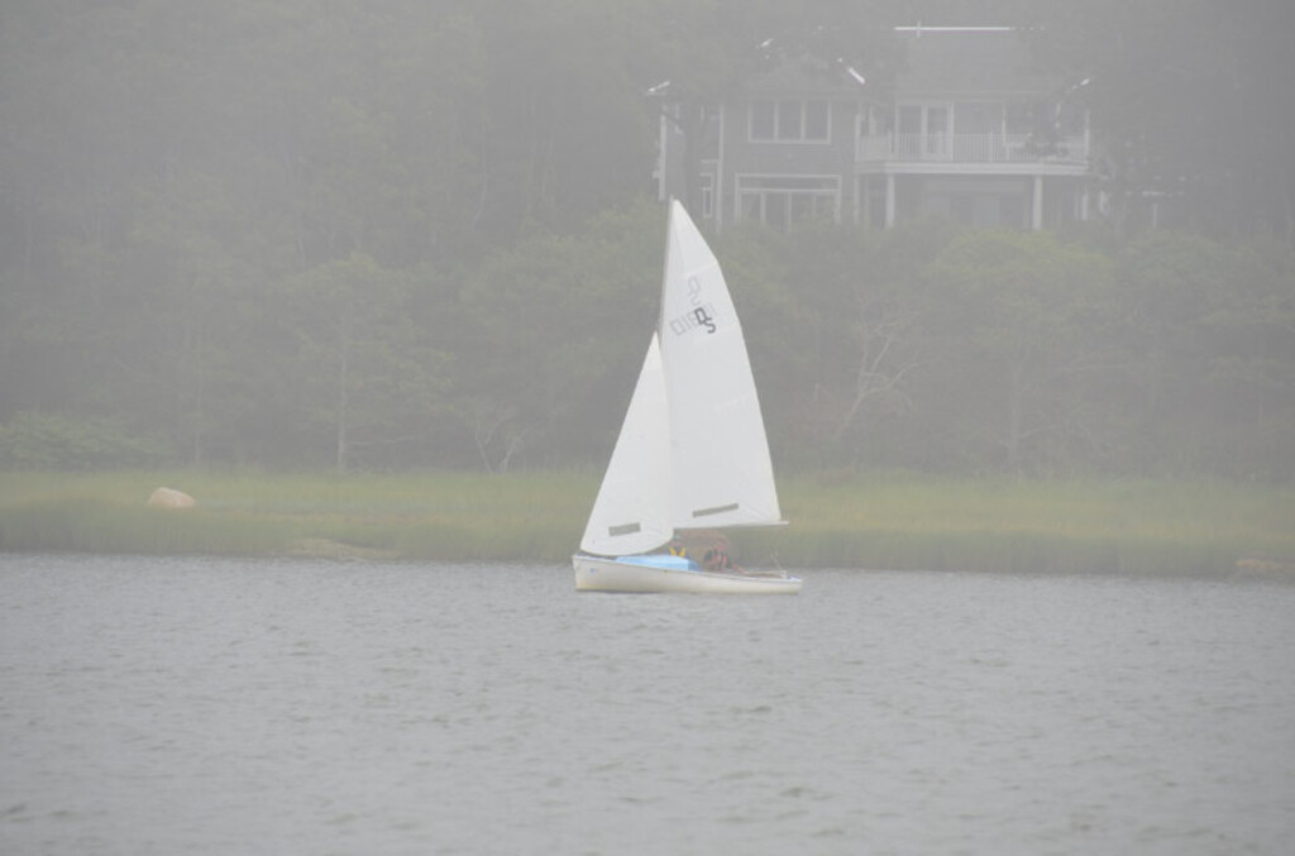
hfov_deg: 6.9
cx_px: 648
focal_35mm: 300
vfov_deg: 4.6
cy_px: 428
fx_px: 10763
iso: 200
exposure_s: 1/640
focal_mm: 200
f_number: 6.3
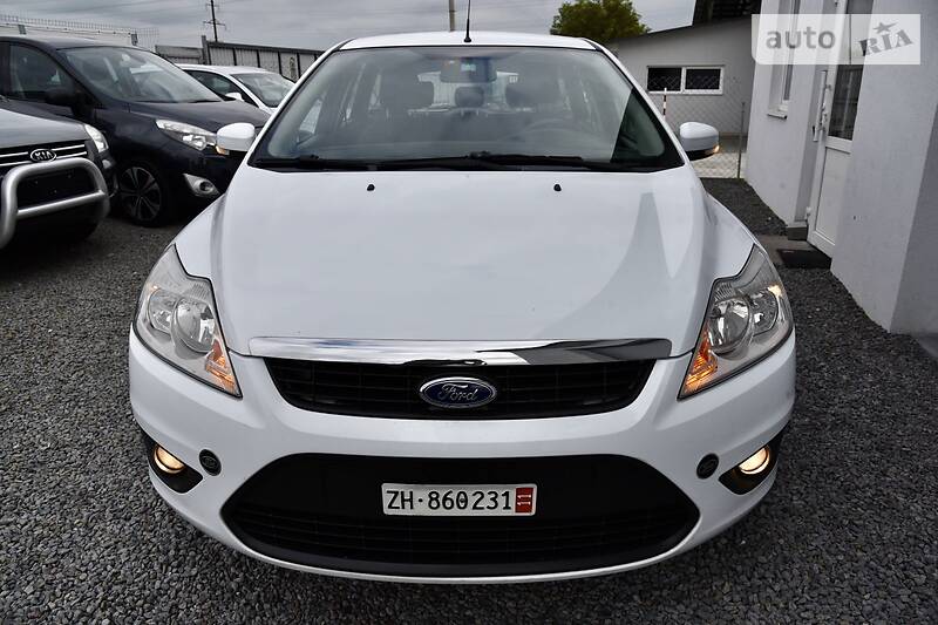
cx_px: 469
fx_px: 625
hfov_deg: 73.8
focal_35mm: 24
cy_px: 312
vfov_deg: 53.1
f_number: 10
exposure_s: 1/400
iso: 200
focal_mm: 24
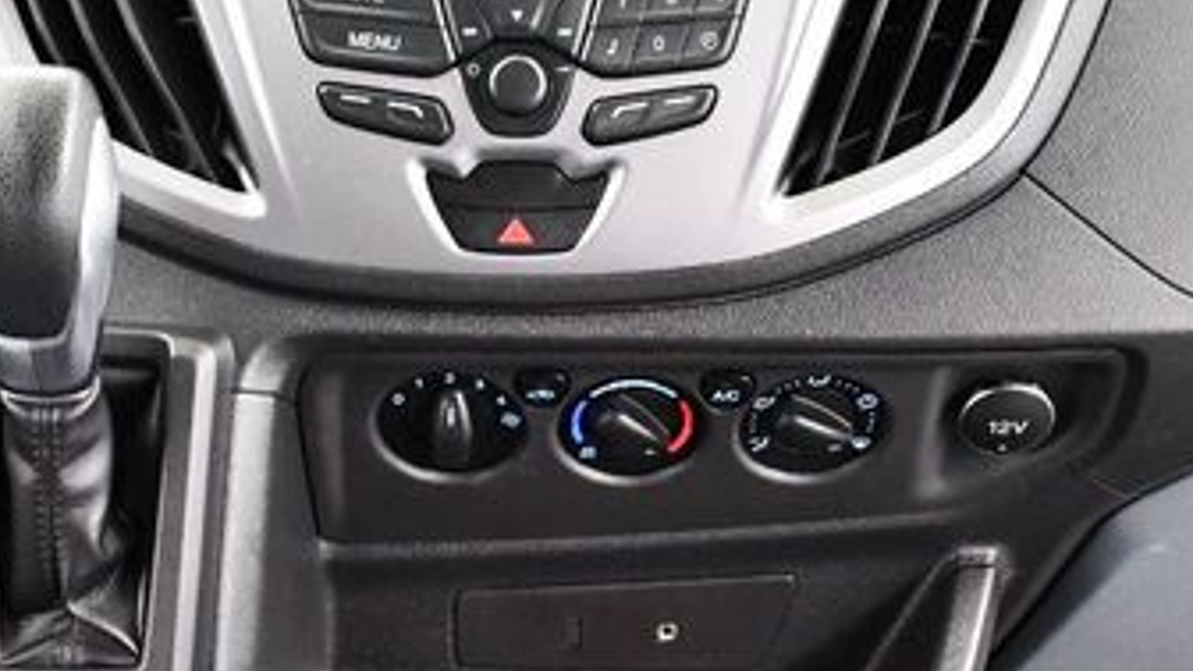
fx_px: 2278
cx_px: 525
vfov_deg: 16.6
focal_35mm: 72
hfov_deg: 29.3
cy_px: 527
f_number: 3.5
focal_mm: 18
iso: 4500
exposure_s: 1/60
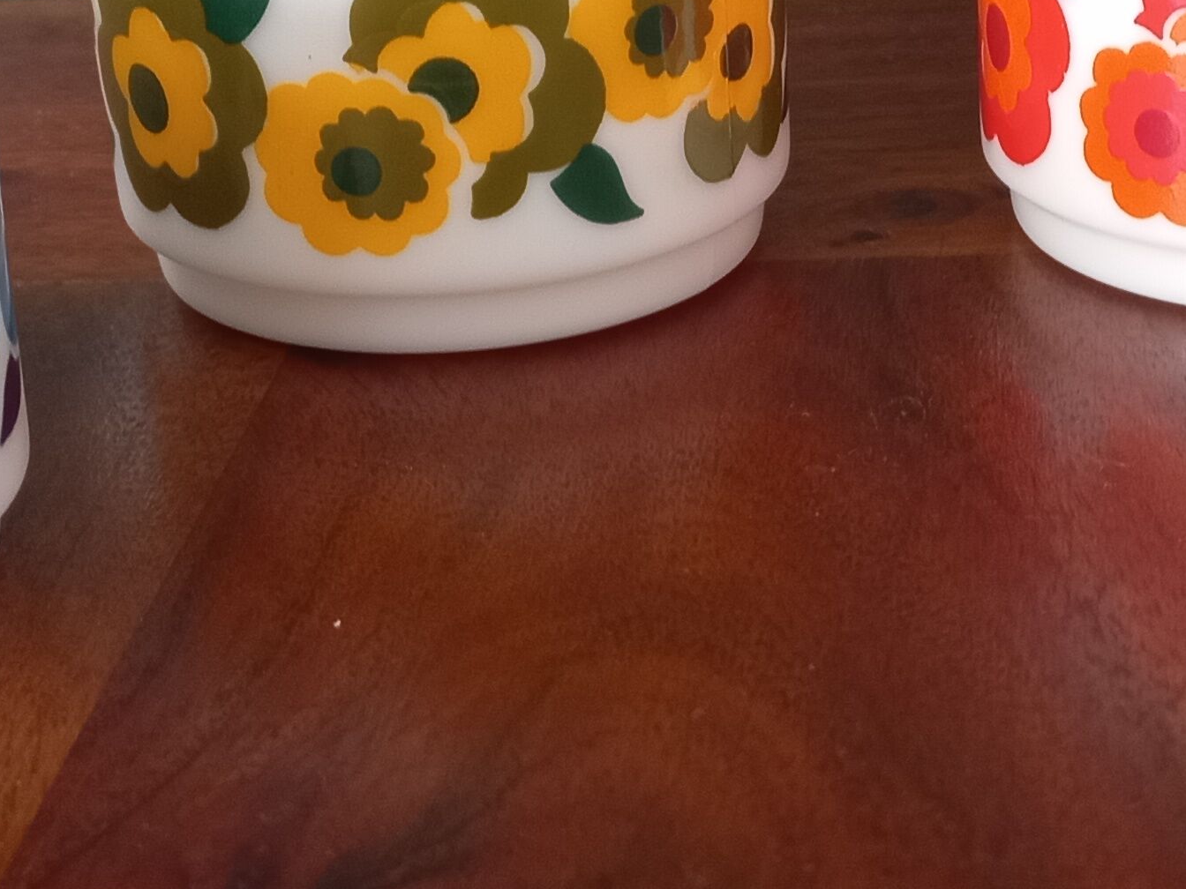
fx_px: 2946
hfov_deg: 22.6
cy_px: 295
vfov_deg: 17.1
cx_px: 863
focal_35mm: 86
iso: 200
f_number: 1.8
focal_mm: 4.6
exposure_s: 1/50
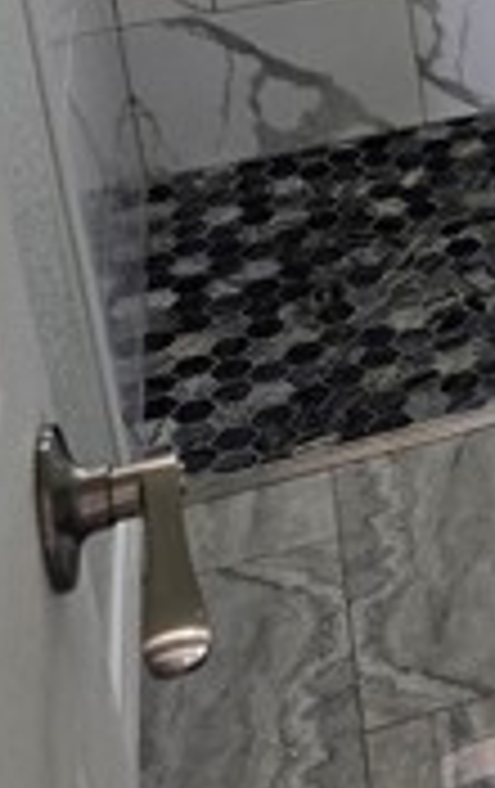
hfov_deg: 12.9
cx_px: 981
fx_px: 1913
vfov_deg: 21.5
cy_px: -171
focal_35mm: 89
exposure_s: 1/120
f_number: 1.7
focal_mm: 6.3
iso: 160
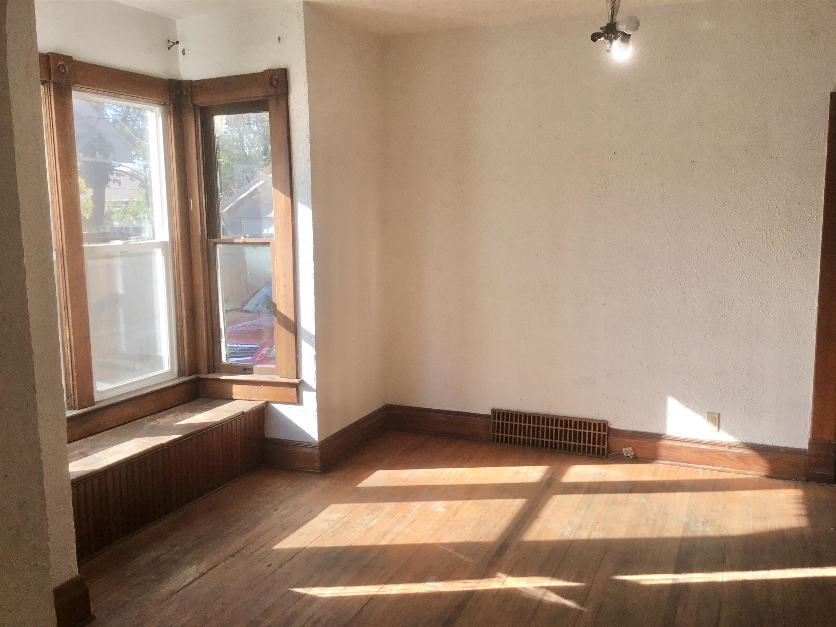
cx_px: 418
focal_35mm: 31
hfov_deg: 58.4
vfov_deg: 45.4
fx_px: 749
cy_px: 314
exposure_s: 1/179
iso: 25
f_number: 2.4
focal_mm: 3.3
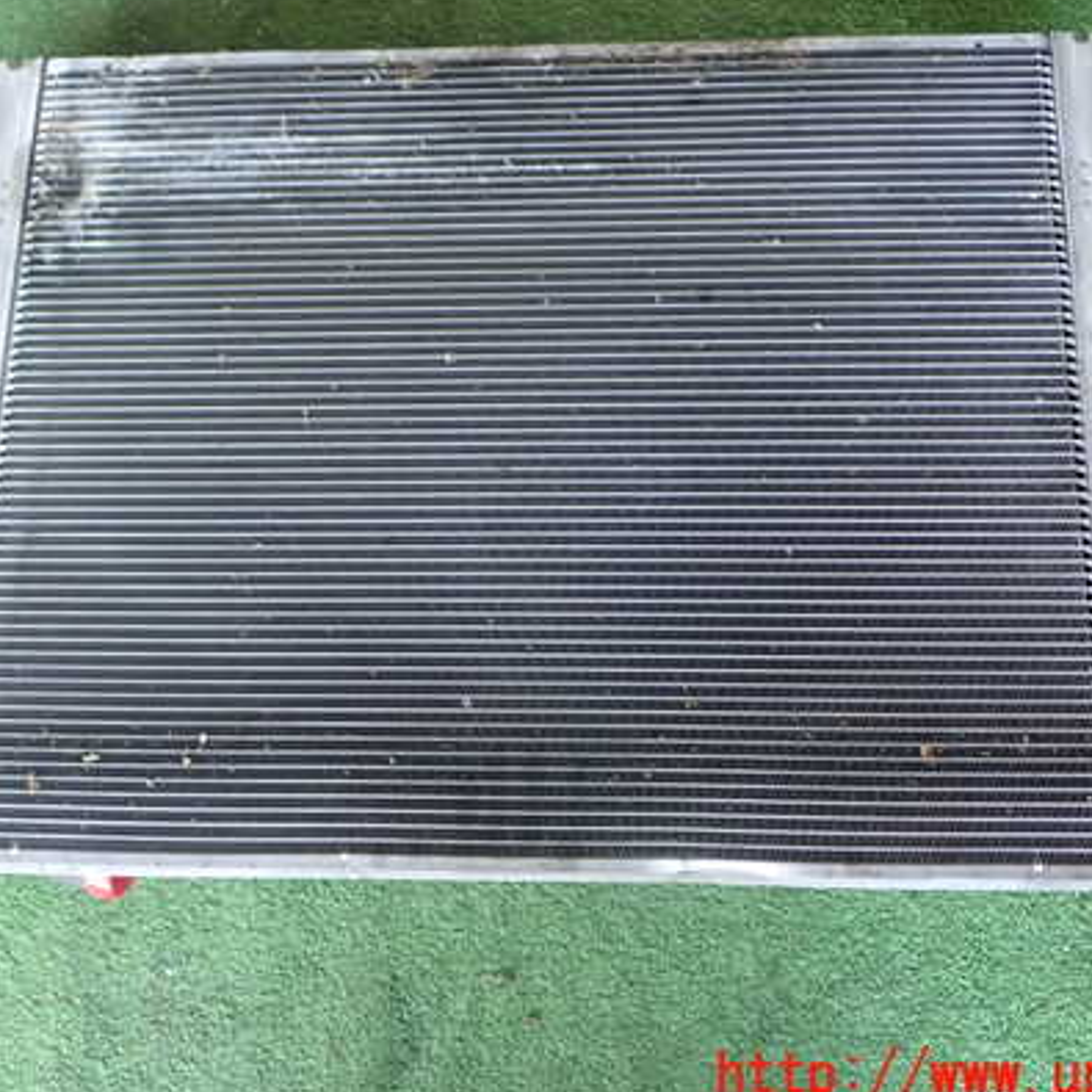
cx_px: 511
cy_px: 489
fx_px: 1820
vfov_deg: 33.4
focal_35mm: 51
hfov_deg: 33.4
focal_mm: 6.83
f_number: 2.7
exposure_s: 1/40
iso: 250
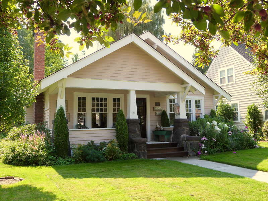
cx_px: 134
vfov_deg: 40.7
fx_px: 271
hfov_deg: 52.6
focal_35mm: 35
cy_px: 100
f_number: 4
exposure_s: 1/200
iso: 100
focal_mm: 6.2
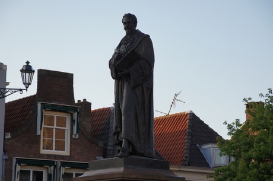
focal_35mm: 158
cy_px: 90
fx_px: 1192
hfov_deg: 13.1
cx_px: 136
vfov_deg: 8.7
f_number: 5.6
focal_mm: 105
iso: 100
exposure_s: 1/160
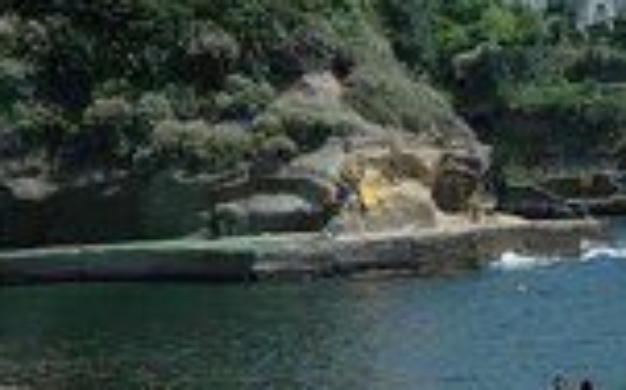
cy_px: 315
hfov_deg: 16.0
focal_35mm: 125
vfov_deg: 10.4
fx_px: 2136
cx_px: -124
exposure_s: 1/350
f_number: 9.5
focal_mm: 31
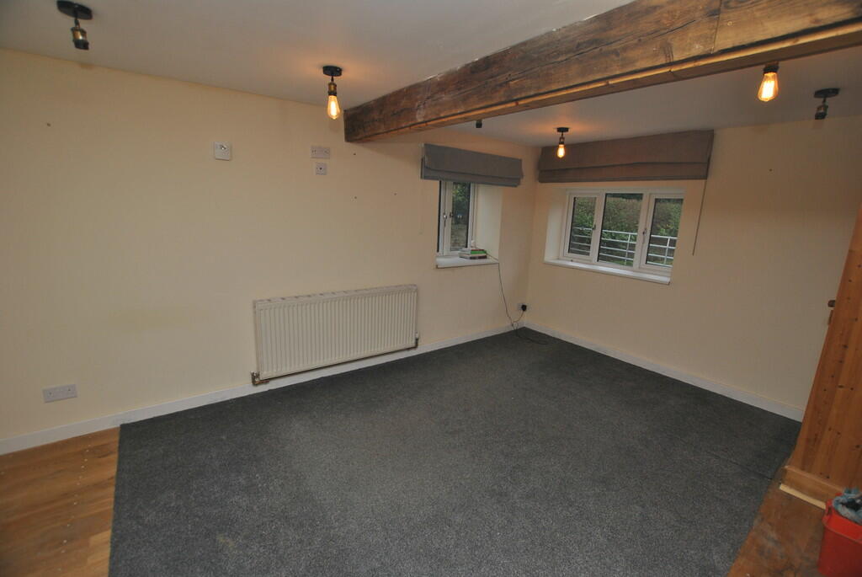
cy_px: 288
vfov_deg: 77.5
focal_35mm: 15
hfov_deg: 100.3
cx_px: 431
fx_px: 360
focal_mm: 10
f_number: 4
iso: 200
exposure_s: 1/60
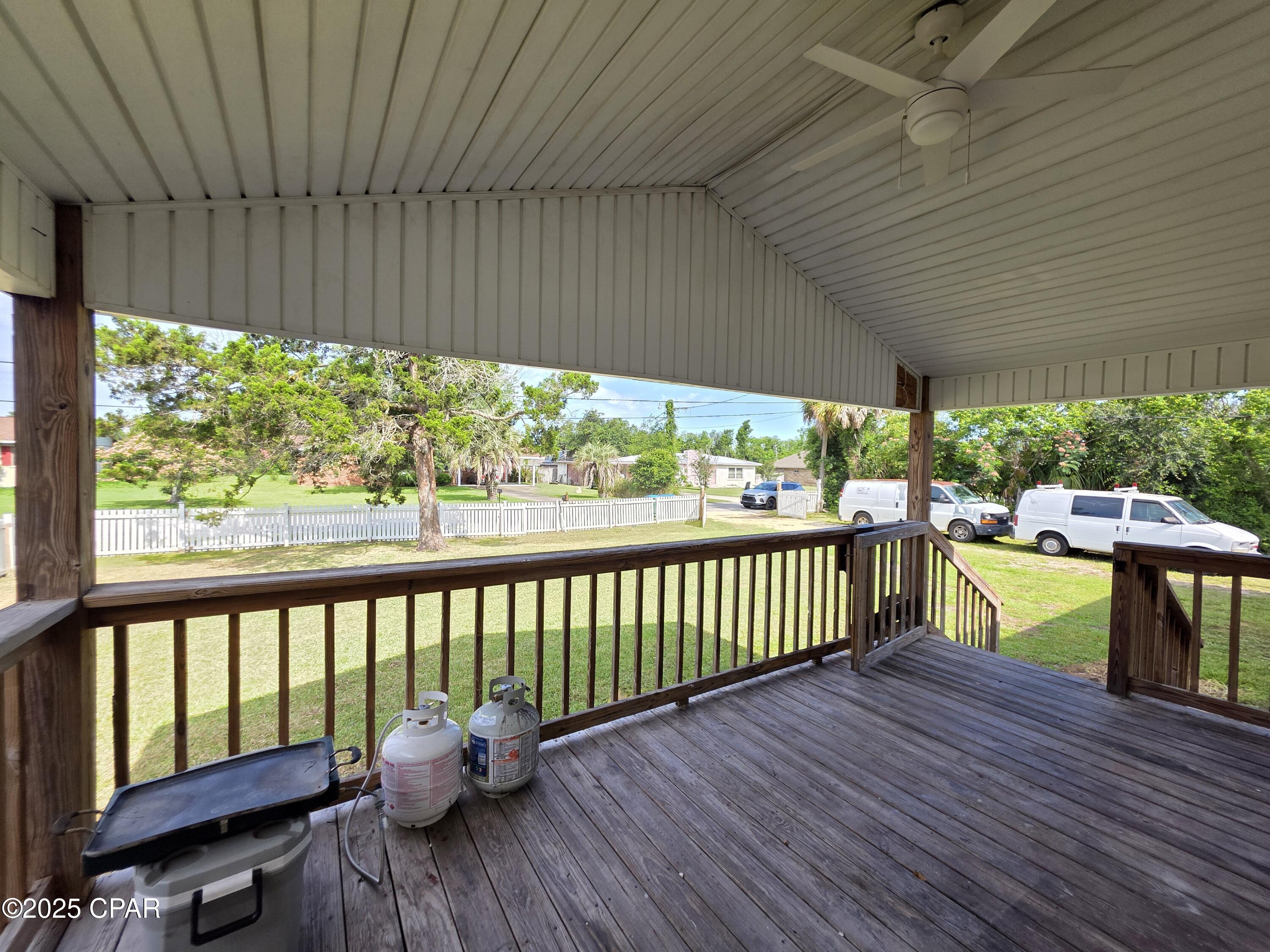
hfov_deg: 106.2
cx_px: 635
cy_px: 476
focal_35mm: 13
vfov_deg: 89.9
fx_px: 477
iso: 40
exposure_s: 1/532
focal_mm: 2.2
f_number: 1.9
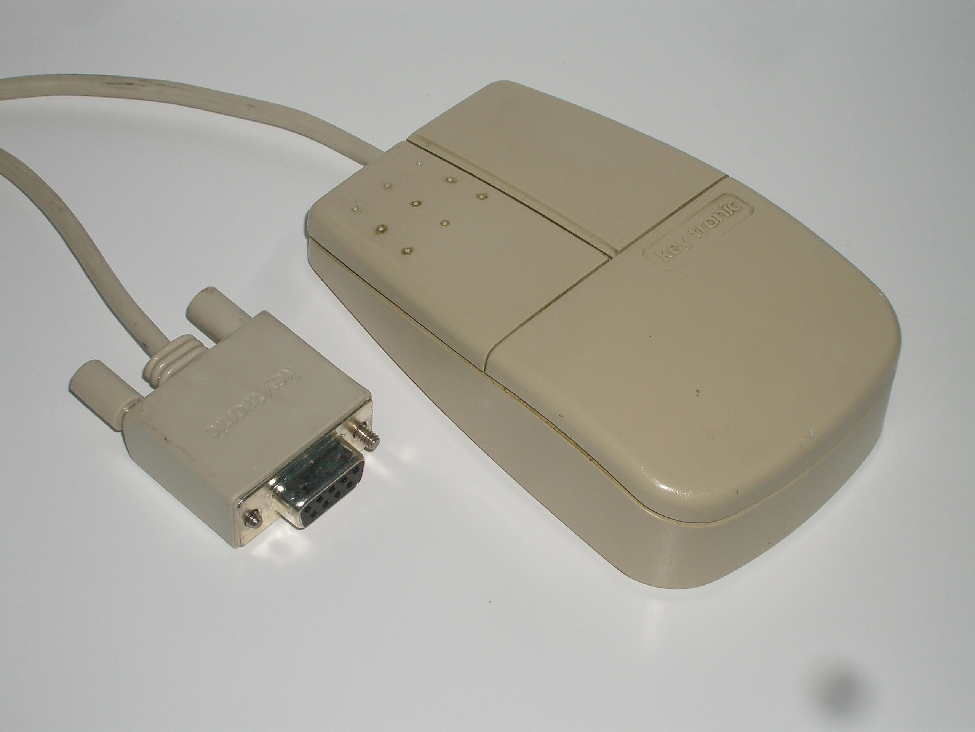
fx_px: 2479
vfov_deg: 16.8
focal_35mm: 88
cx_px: 488
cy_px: 366
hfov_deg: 22.3
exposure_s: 1/60
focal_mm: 14.6
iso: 80
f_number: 7
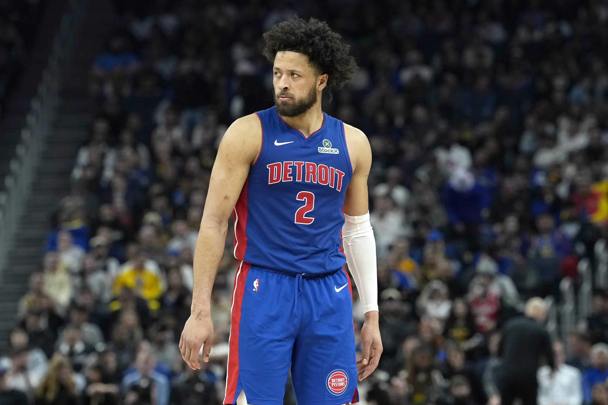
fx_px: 3158
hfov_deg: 11.0
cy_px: 202
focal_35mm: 187
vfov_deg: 7.3
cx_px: 304
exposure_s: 1/1600
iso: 2000
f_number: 2.8
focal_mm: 125
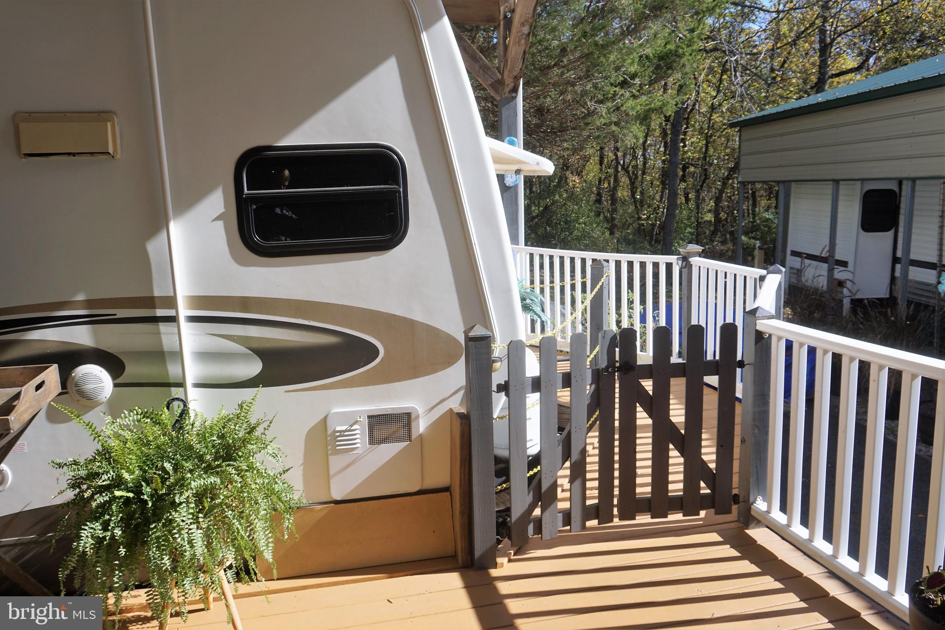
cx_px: 472
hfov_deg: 70.4
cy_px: 315
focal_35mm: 26
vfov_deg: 50.4
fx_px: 669
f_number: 5
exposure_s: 1/400
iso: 100
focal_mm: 17
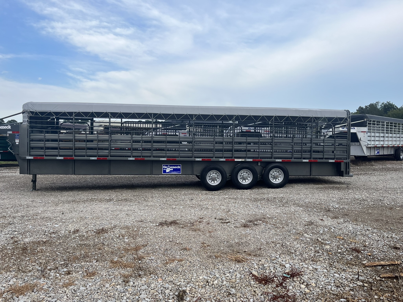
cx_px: 202
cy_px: 151
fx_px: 303
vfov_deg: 53.1
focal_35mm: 26
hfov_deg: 67.3
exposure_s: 1/1890
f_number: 1.6
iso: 50
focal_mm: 5.1
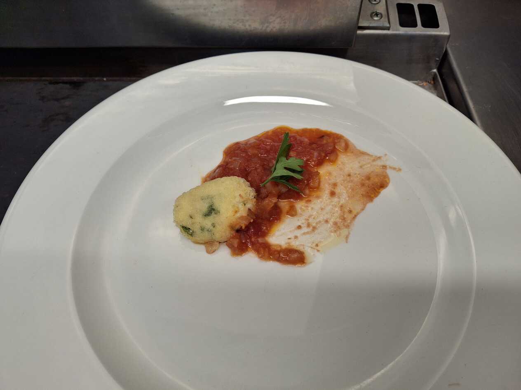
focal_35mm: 25
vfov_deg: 54.9
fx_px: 376
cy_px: 195
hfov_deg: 69.4
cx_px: 260
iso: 64
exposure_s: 1/100
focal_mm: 4.69
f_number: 1.8
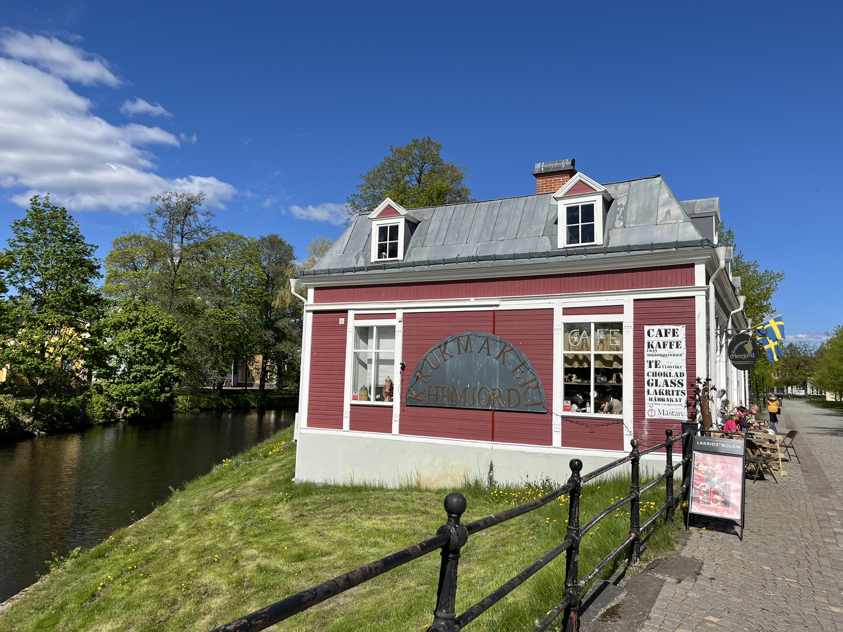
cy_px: 316
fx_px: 633
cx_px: 422
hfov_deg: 67.3
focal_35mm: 26
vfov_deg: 53.1
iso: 50
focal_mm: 5.1
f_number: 1.6
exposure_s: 1/5556
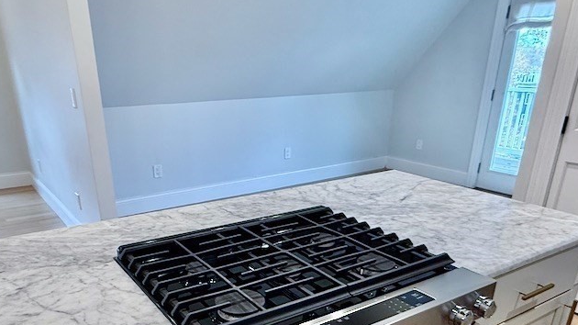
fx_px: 475
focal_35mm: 31
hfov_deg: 62.5
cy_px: 275
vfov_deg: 36.0
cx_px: 266
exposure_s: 1/60
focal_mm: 2.22
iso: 200
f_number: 2.2
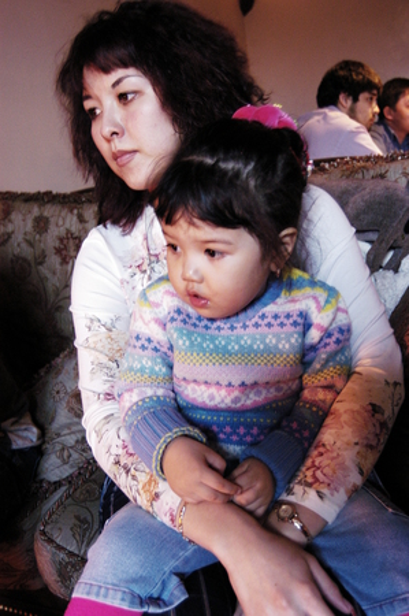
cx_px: 204
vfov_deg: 53.2
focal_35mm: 36
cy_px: 308
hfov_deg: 36.8
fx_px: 615
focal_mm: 24
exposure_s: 1/10
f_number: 4.2
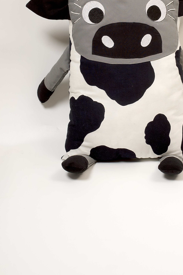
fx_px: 496
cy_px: 55
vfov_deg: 30.2
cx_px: 126
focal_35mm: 65
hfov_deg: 20.8
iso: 500
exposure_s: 1/400
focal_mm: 35
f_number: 4.5
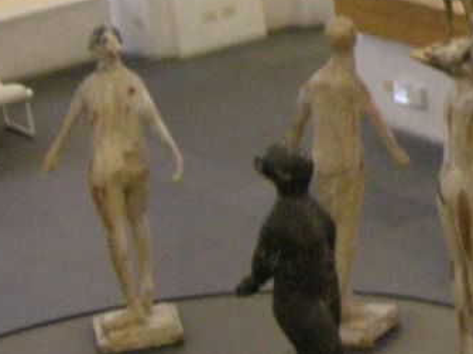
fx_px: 2349
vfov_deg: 8.6
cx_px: 703
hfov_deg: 11.1
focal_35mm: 172
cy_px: 182
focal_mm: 7.5
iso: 400
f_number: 2.7
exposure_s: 1/12.1
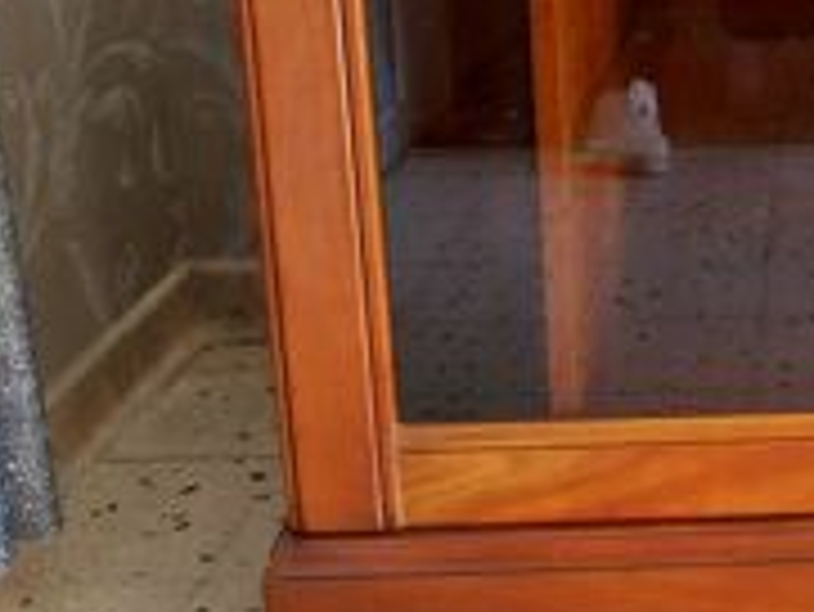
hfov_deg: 25.9
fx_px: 1624
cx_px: 913
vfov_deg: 21.0
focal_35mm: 69
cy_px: 81
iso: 100
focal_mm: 4
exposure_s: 1/50
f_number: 1.8
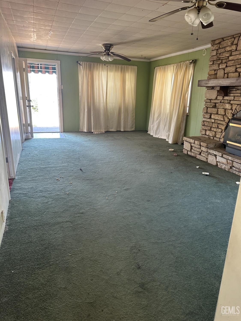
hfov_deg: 56.8
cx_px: 120
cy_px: 160
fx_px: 223
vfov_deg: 71.6
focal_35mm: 24
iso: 250
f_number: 1.78
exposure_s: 1/85
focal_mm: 6.86
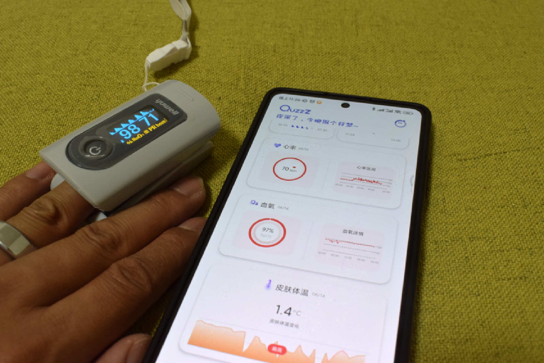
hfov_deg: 53.1
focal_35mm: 36
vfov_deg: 36.9
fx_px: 544
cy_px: 182
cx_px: 272
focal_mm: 24
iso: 800
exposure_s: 1/13
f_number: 11
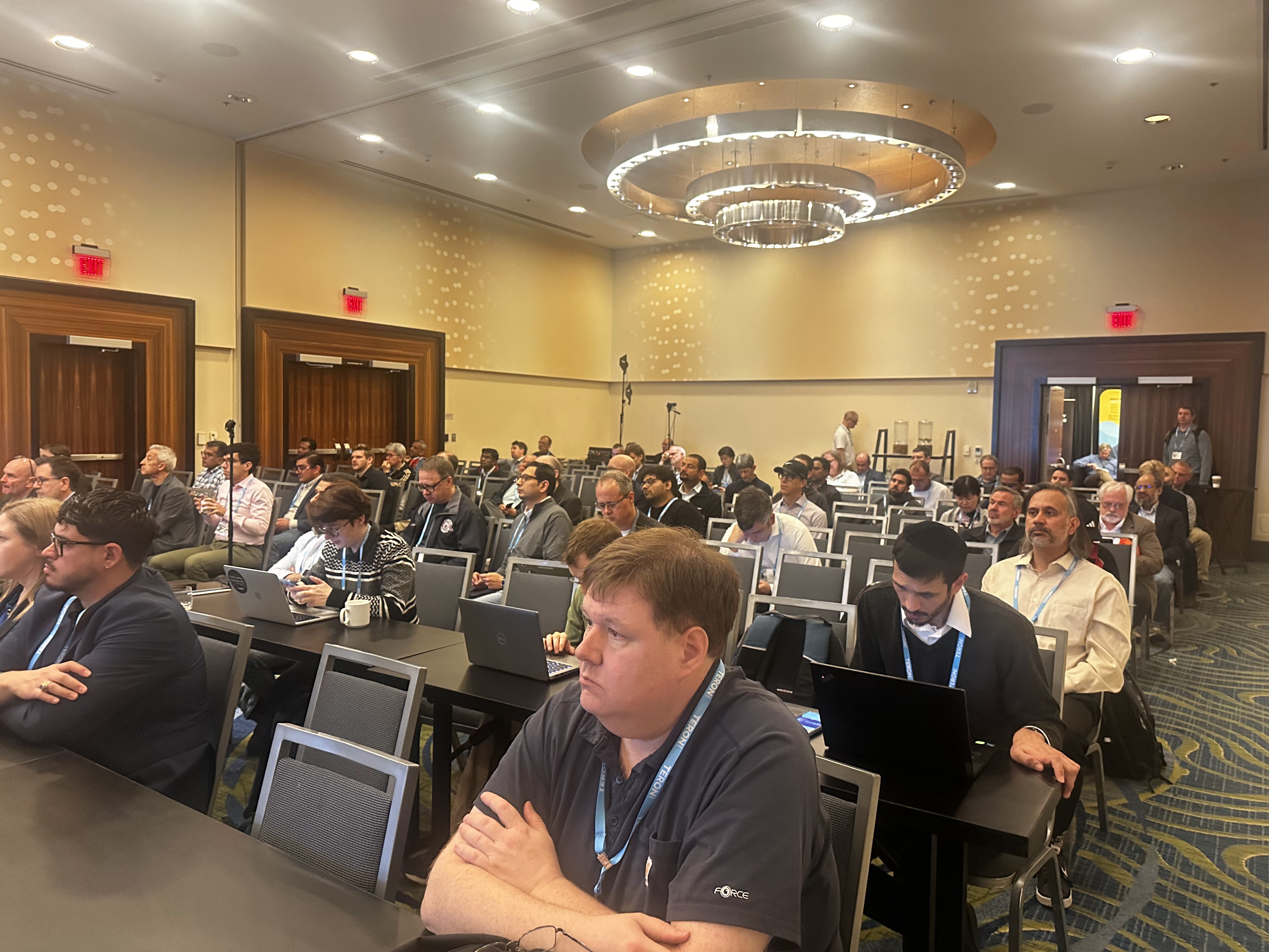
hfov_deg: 71.6
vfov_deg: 56.8
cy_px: 476
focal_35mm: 24
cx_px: 634
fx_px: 880
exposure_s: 1/40
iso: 640
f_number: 1.78
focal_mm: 6.86
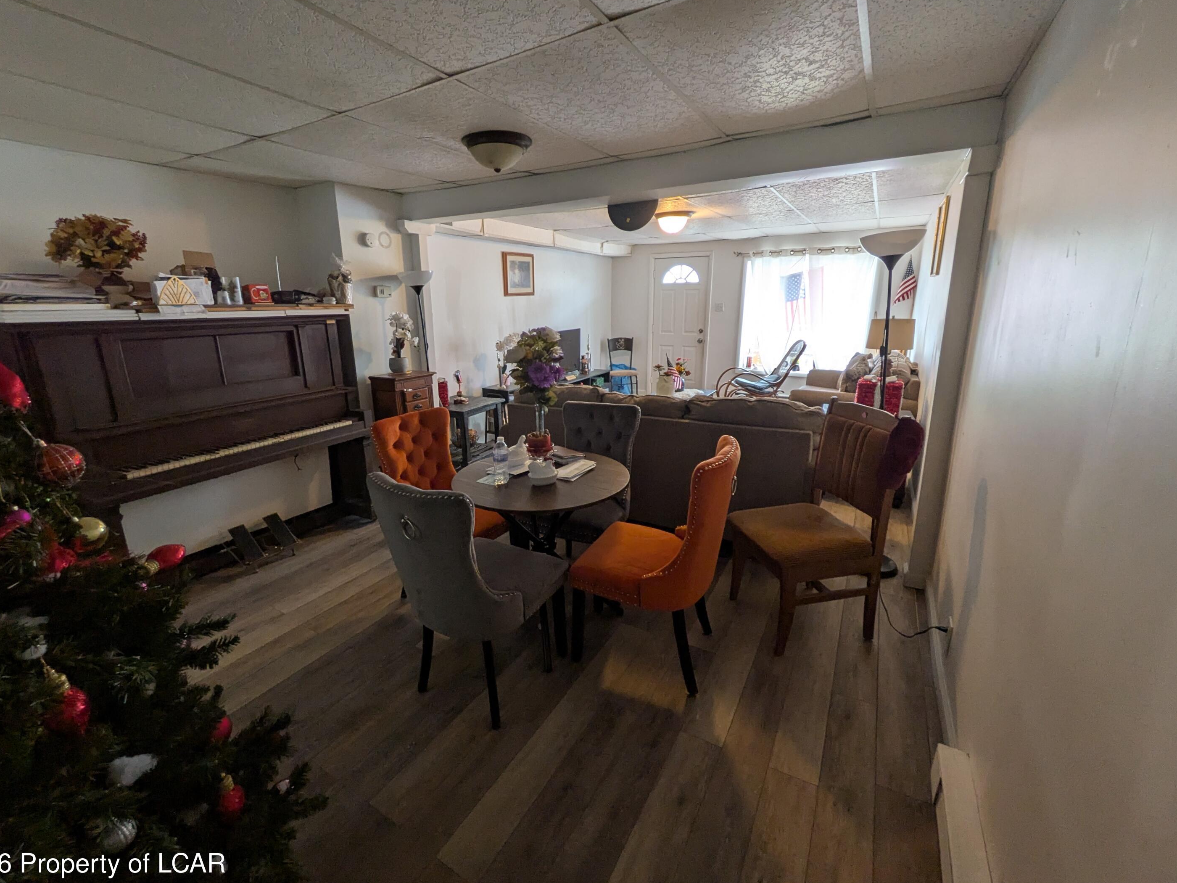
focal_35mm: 15
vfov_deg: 81.7
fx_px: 510
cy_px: 434
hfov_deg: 98.1
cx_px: 562
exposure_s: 1/40
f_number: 2.2
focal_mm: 1.83
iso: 103
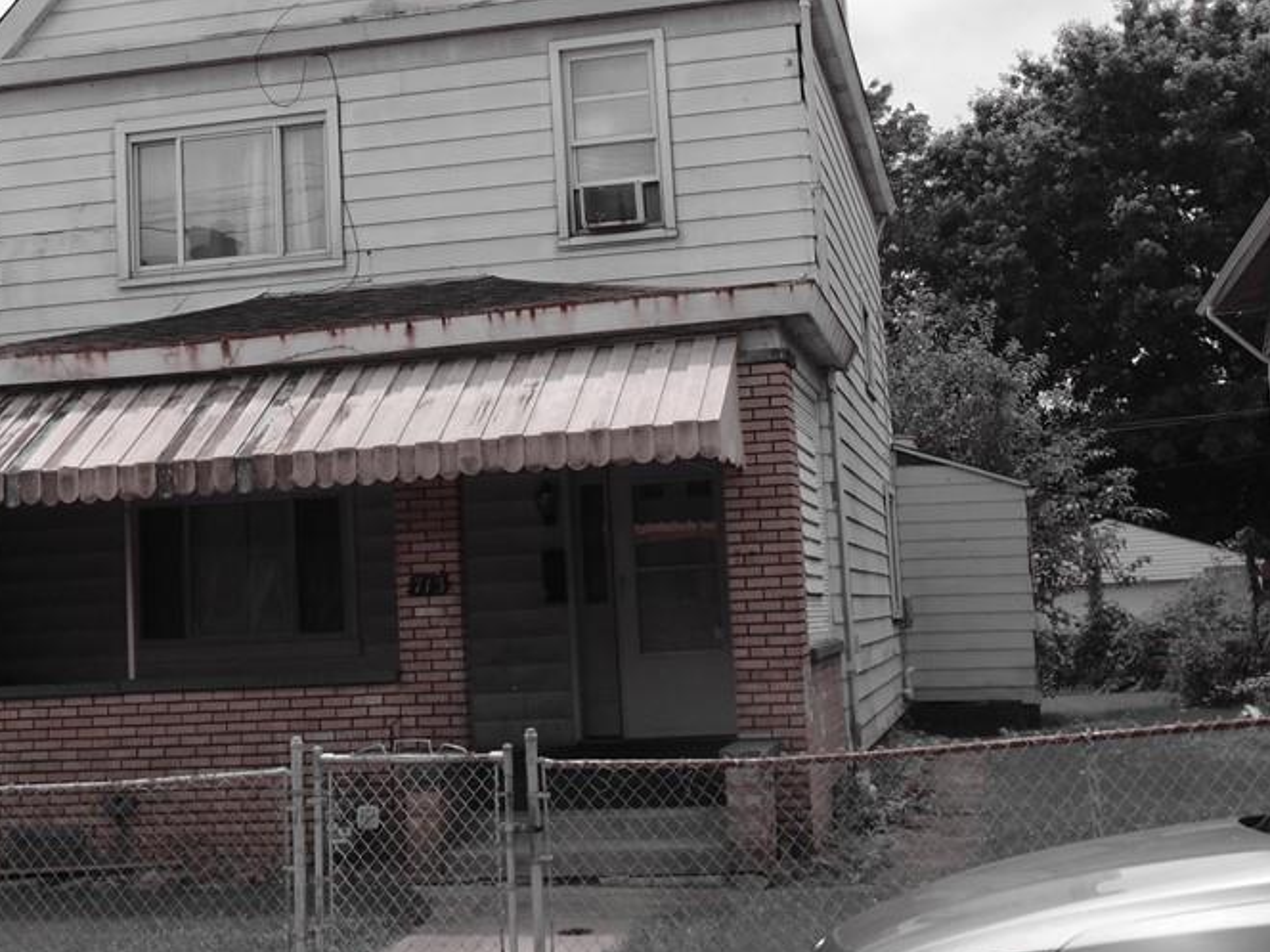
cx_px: 507
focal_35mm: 54
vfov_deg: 26.9
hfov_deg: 35.4
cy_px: 333
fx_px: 1981
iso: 80
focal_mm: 6.3
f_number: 8.3
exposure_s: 1/160
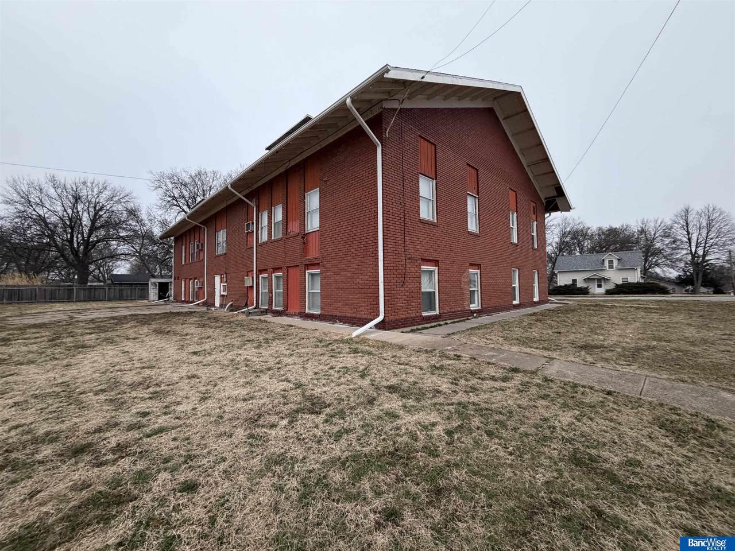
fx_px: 297
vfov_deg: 85.7
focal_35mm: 14
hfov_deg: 102.1
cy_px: 276
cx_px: 368
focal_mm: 2.22
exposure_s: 1/60
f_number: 2.2
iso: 320
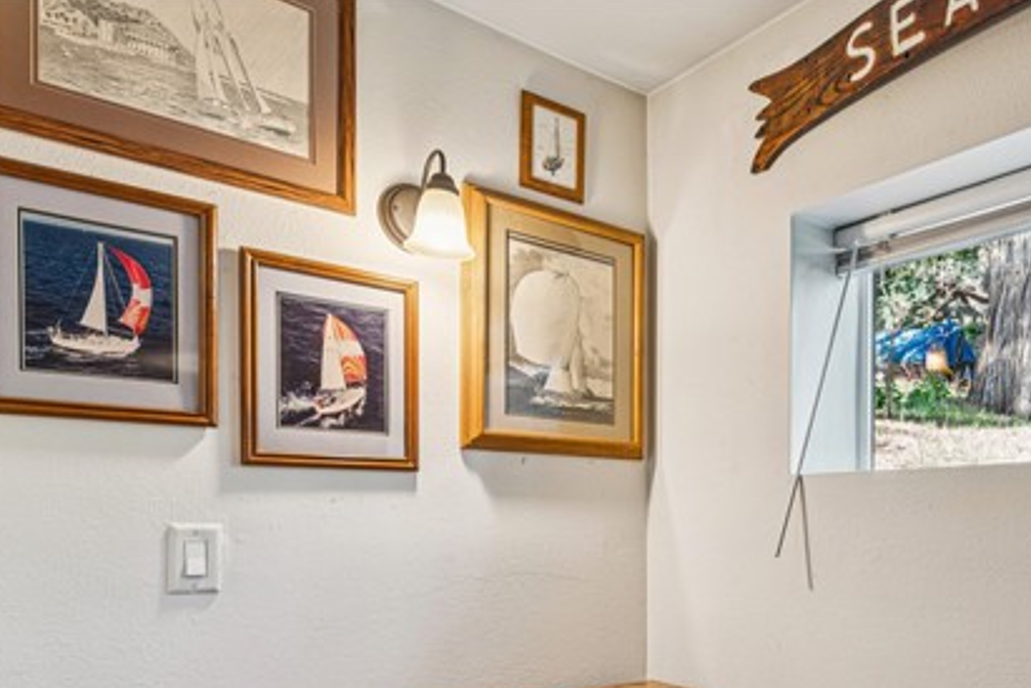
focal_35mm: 28
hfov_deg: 61.8
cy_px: 530
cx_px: 765
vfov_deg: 44.4
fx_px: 806
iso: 100
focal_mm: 18.1
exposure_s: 1
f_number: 13
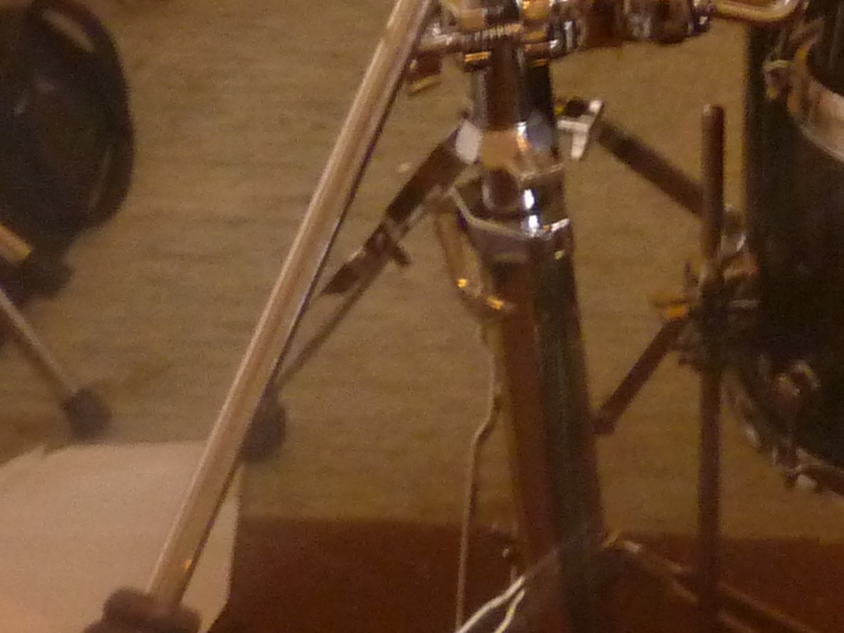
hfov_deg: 11.8
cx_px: 1488
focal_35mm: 155
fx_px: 3780
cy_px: -15
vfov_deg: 9.5
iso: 400
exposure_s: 1/8
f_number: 3.6
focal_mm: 6.5
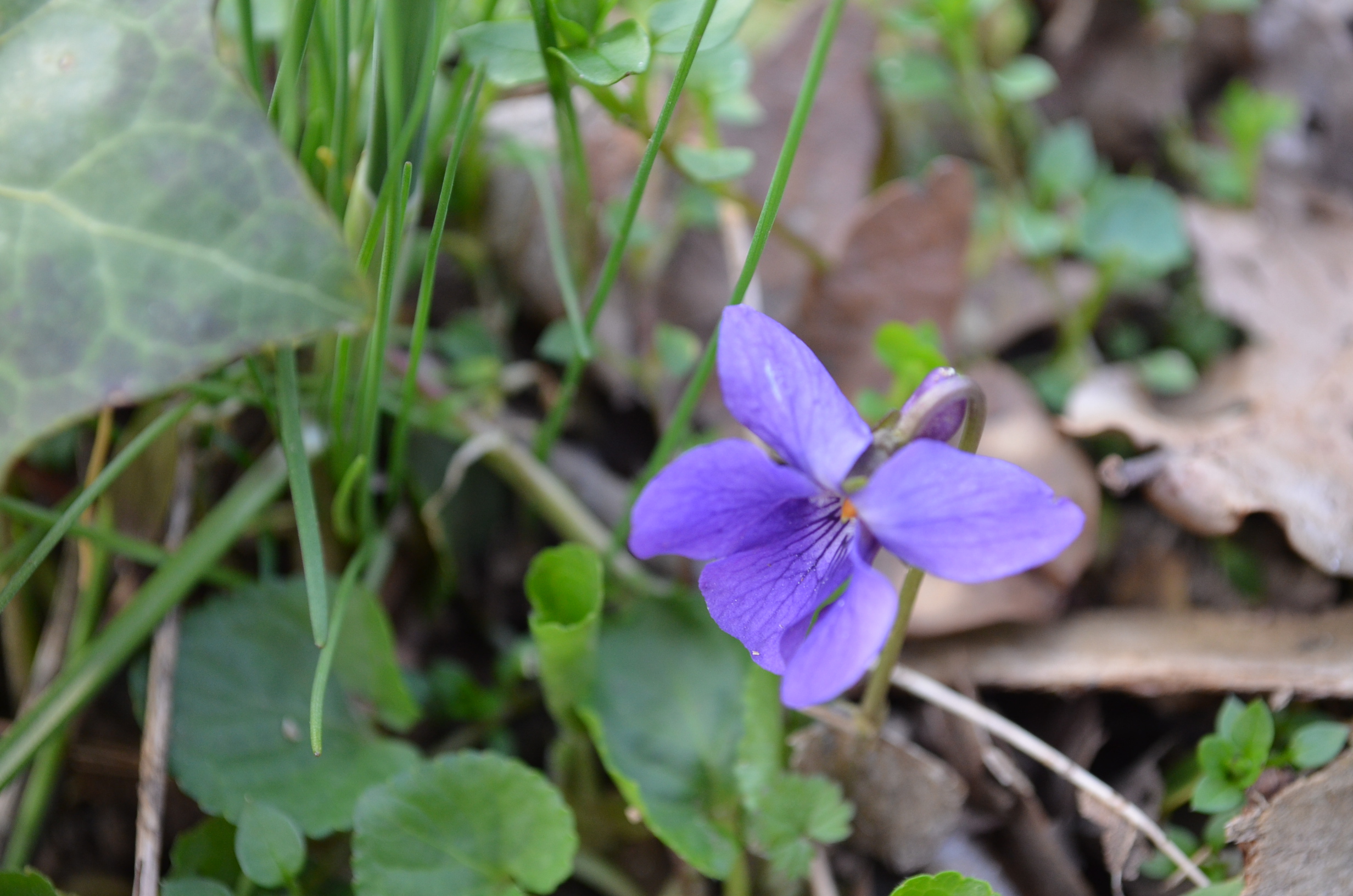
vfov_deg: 20.5
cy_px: 448
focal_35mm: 66
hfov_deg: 30.6
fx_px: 2475
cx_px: 676
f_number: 5.6
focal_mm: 44
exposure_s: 1/60
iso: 800
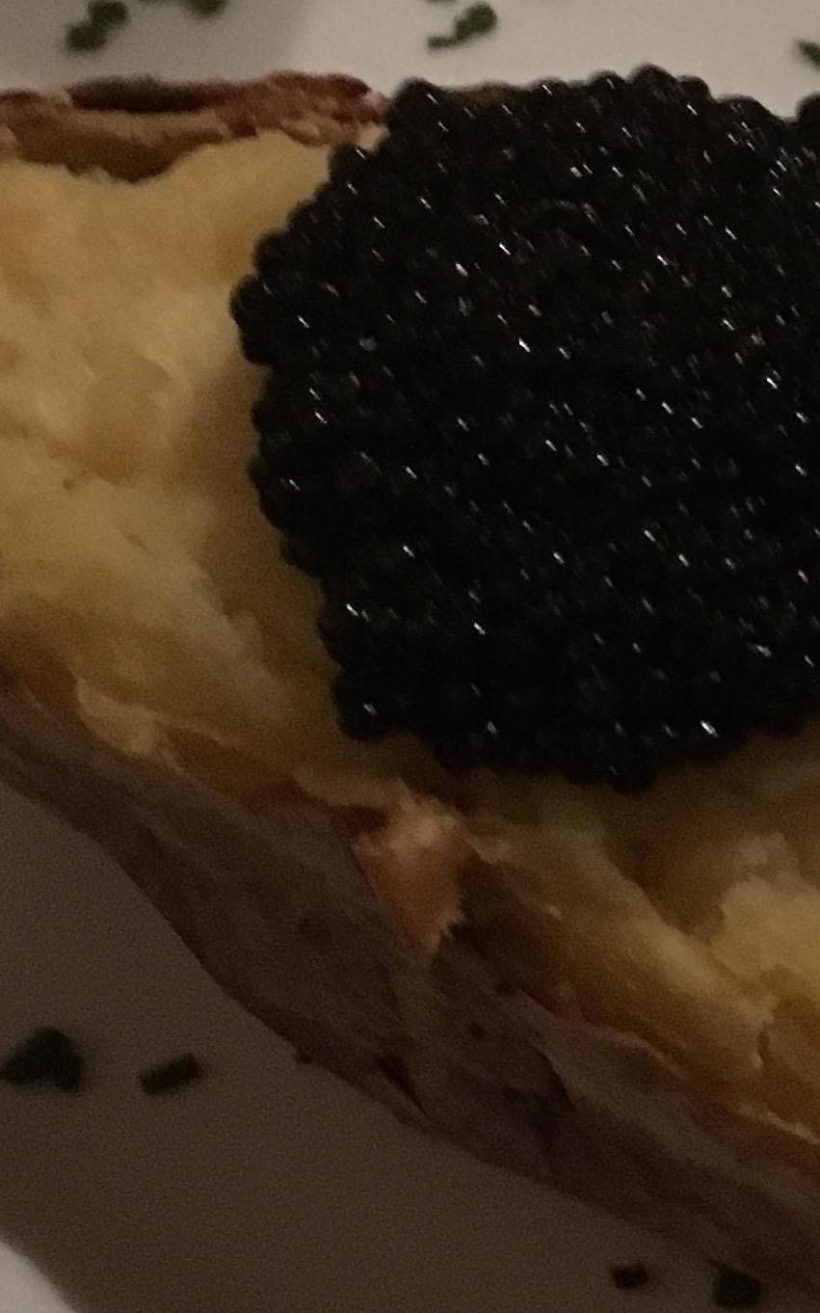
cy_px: 408
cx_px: 856
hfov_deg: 14.1
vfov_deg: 22.7
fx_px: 3255
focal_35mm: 91
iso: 640
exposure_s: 1/17
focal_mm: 4.15
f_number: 2.2
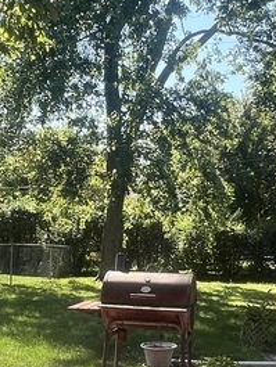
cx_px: 140
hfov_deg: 27.5
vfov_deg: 36.0
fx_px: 563
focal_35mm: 53
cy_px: 219
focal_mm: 1.57
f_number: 1.8
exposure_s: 1/615
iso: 32
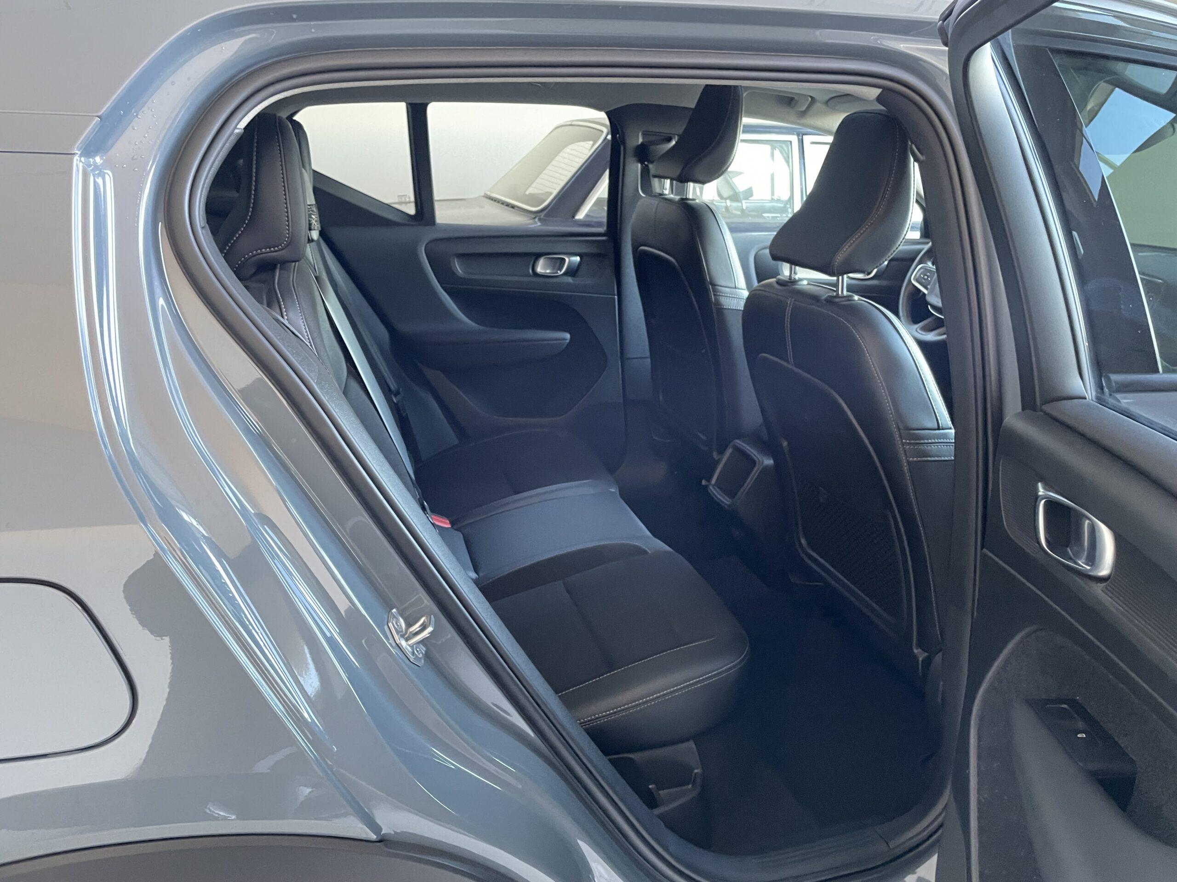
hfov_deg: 67.3
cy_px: 441
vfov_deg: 53.1
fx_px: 884
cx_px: 588
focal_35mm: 26
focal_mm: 4.2
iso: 640
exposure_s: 1/30
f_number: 1.6
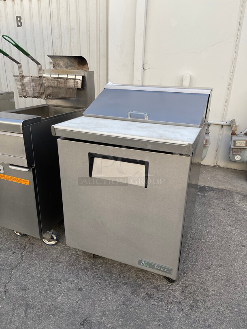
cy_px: 164
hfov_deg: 53.1
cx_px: 124
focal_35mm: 26
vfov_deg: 67.3
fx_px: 247
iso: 32
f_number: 1.6
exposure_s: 1/759
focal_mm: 5.1
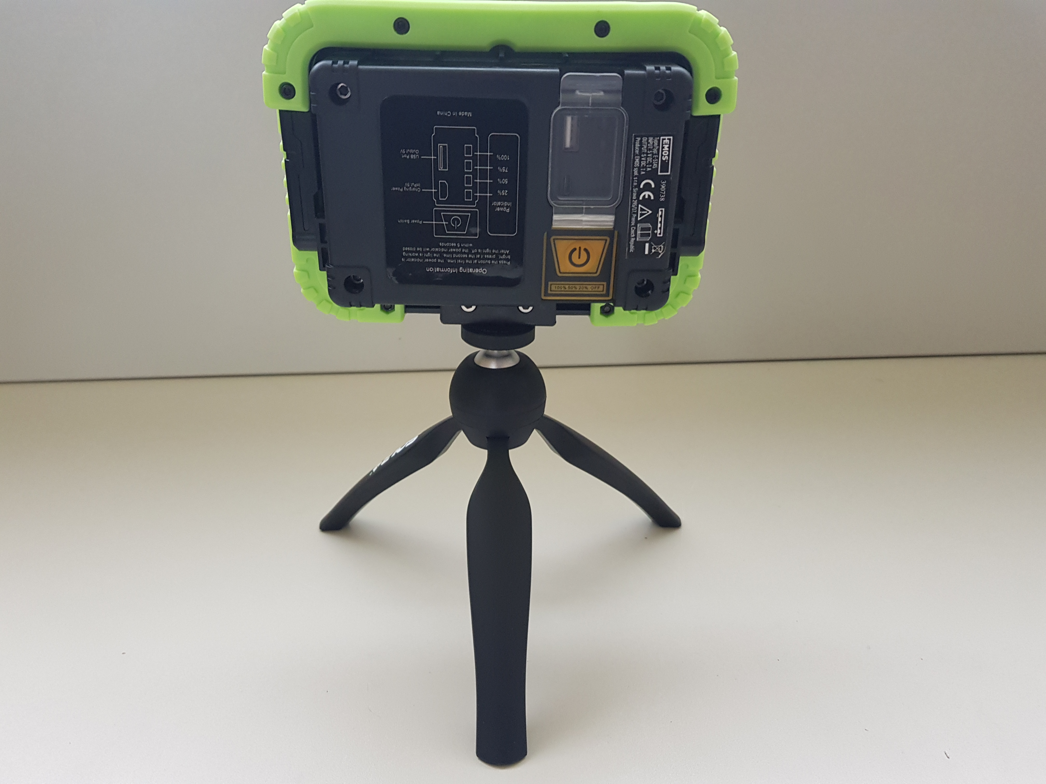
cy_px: 392
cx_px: 523
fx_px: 786
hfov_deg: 67.3
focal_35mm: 26
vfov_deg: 53.1
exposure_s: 1/50
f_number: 1.7
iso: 200
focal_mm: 4.2
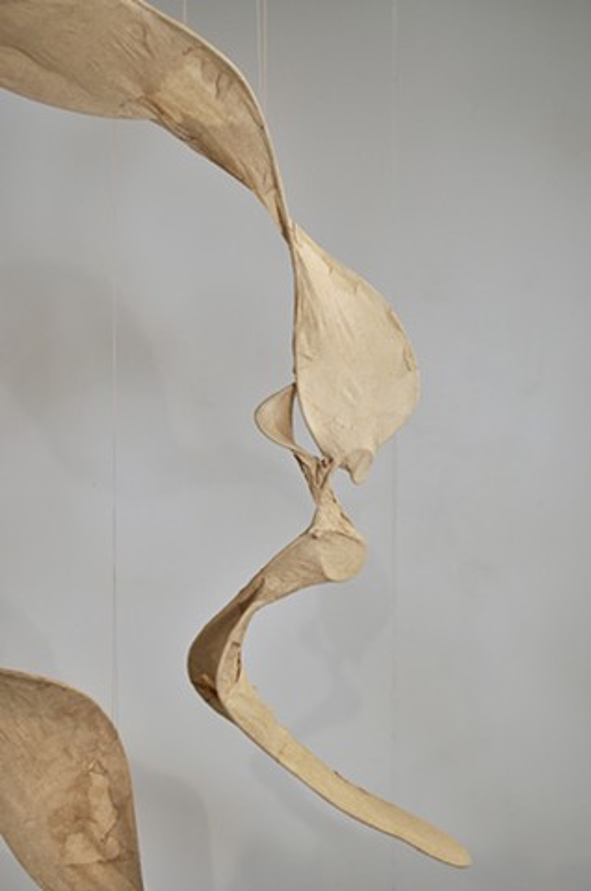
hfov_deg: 26.4
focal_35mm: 51
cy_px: 446
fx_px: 1261
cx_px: 296
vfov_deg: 39.0
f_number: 5.6
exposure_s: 1/125
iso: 220
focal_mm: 34
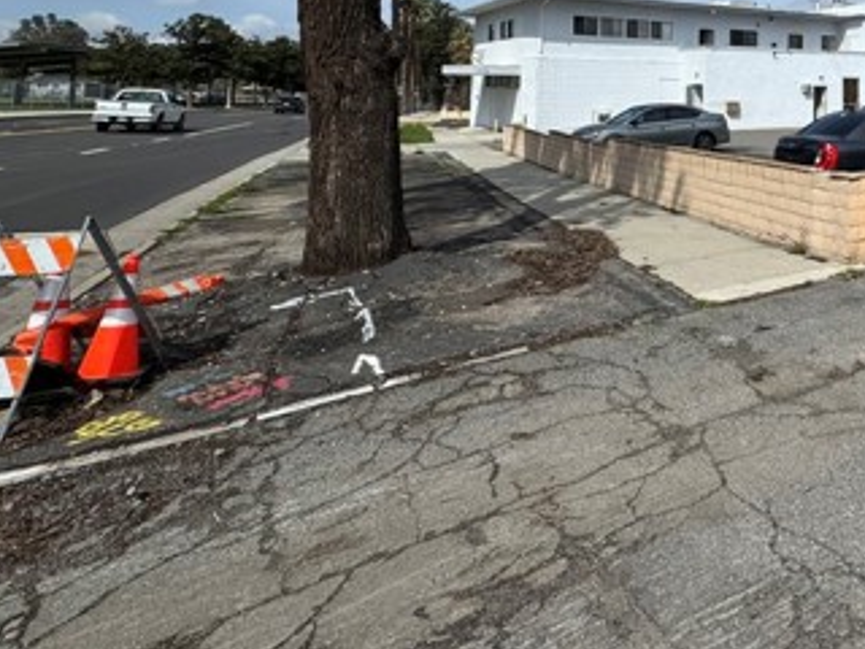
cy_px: 49
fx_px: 700
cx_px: 795
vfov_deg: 44.6
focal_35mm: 28
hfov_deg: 54.4
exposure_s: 1/4132
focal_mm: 2.22
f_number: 2.2
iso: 50
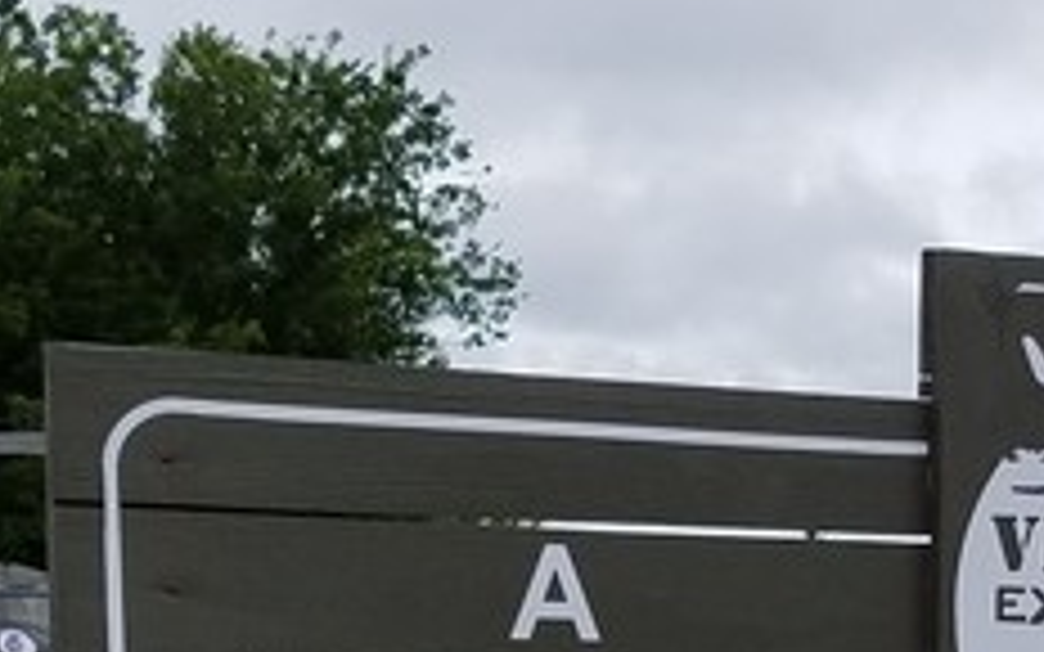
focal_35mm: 76
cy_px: 962
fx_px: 2162
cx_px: 990
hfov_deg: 26.0
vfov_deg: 15.8
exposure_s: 1/1800
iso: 50
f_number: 1.7
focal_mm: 4.2
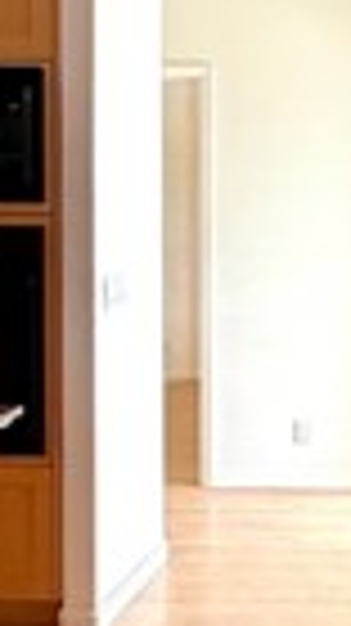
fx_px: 1160
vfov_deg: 30.1
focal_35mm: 70
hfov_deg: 16.2
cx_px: 472
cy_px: 261
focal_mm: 2.22
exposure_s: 1/120
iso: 64
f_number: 2.2
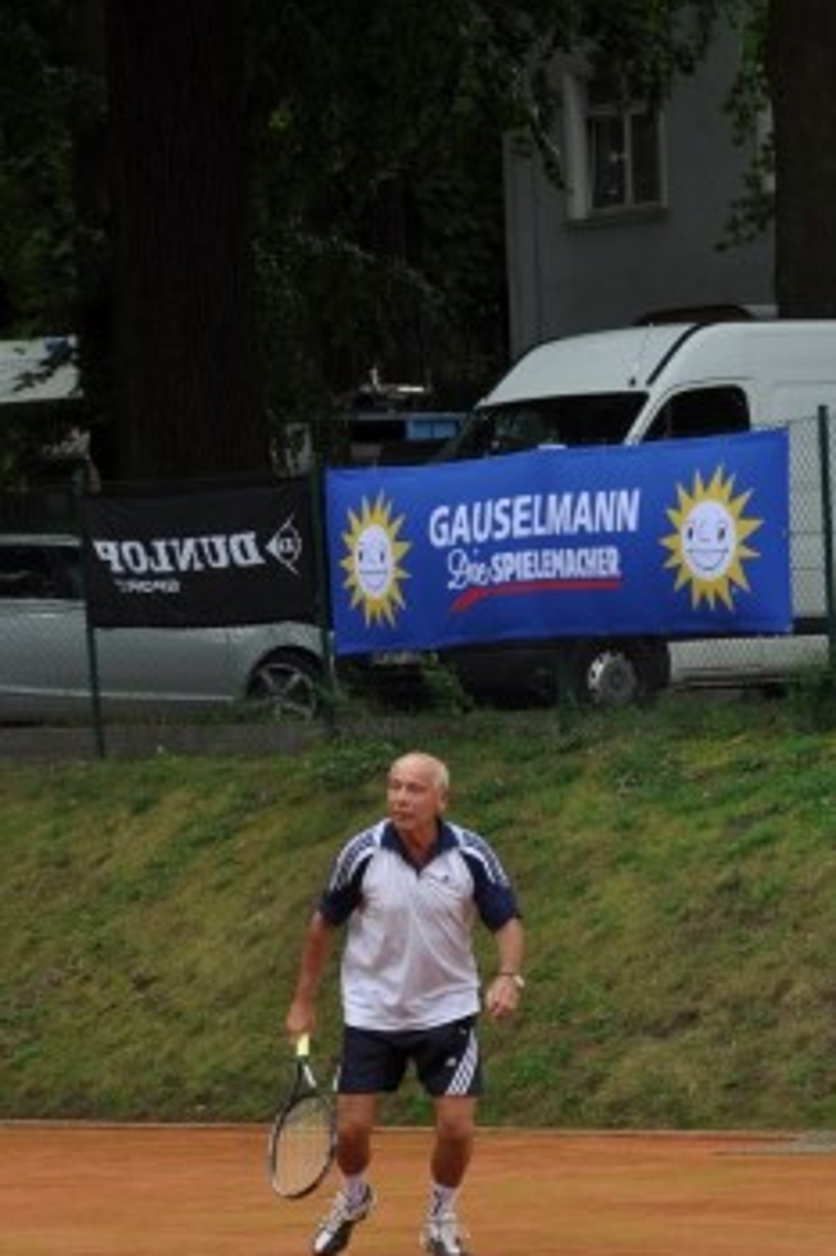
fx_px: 6276
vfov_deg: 11.4
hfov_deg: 7.6
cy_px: 940
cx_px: 474
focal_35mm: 180
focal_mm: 70
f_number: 8
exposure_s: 1/250
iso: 200
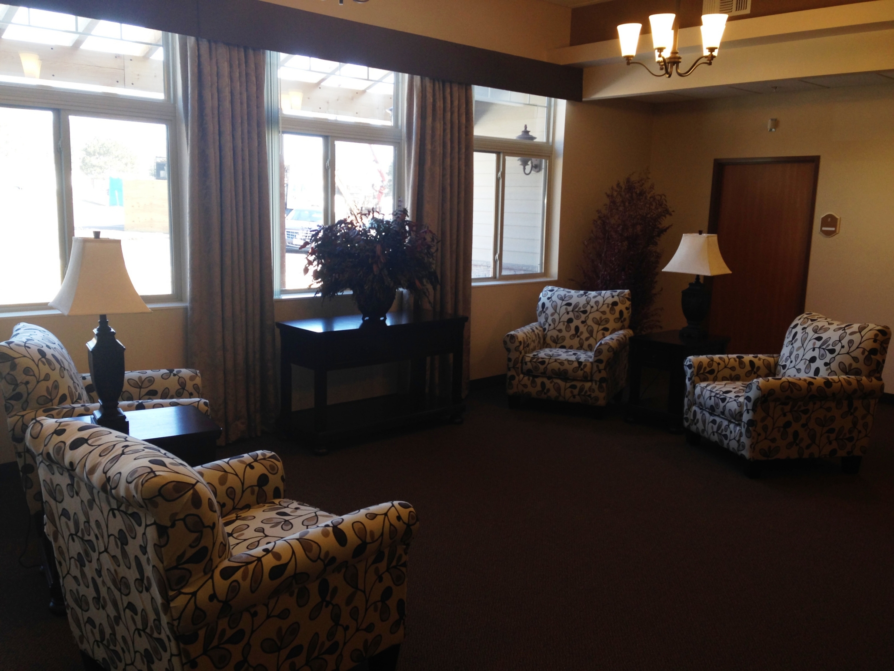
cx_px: 447
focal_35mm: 33
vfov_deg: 42.9
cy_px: 336
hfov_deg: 55.4
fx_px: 852
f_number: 2.4
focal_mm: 4.12
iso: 50
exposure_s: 1/42
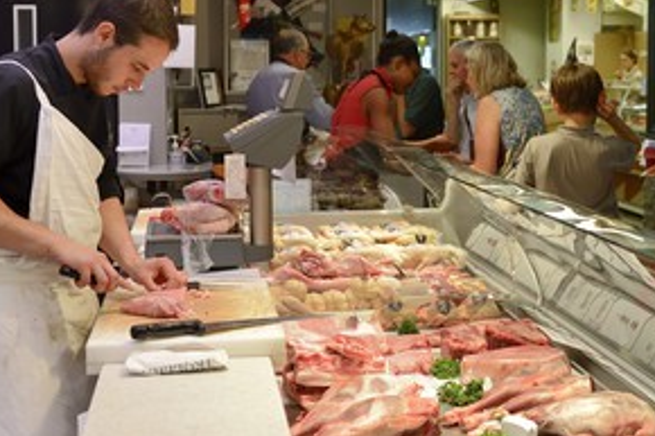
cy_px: 131
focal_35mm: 55
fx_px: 1000
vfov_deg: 24.4
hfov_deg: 36.2
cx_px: 382
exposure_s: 1/125
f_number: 4.5
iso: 800
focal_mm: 38
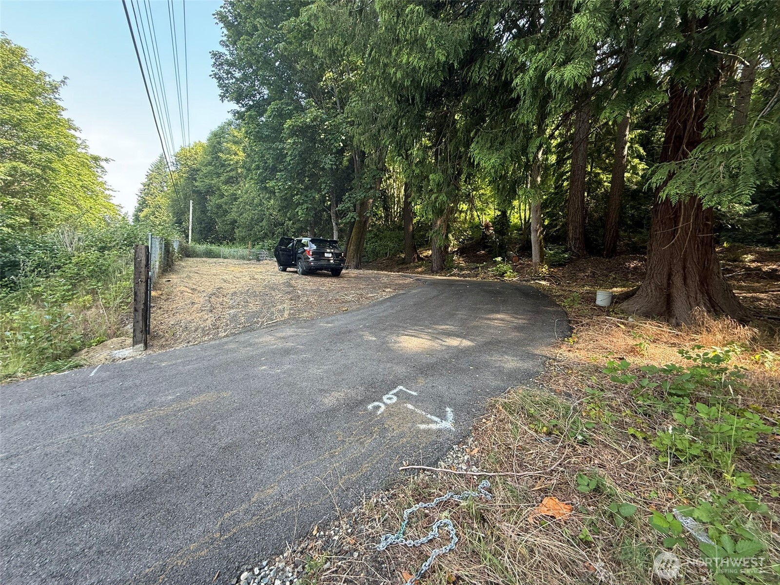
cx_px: 390
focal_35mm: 14
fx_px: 315
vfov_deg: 85.7
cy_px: 292
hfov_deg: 102.1
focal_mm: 2.22
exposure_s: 1/99
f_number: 2.2
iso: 64
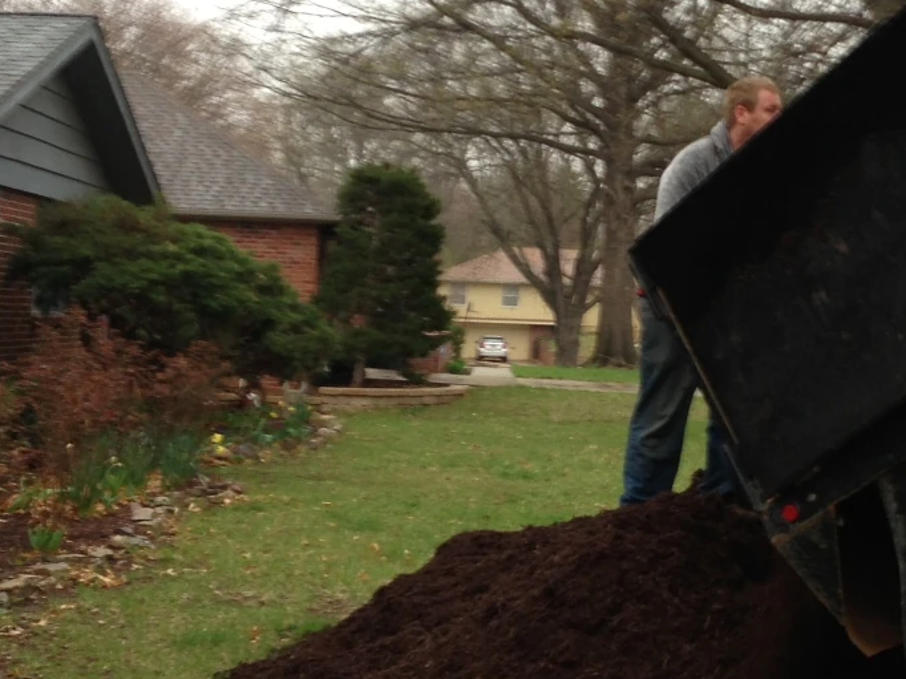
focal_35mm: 79
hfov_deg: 24.6
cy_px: 235
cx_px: 630
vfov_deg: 18.6
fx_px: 2067
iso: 50
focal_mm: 4.13
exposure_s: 1/24
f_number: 2.4
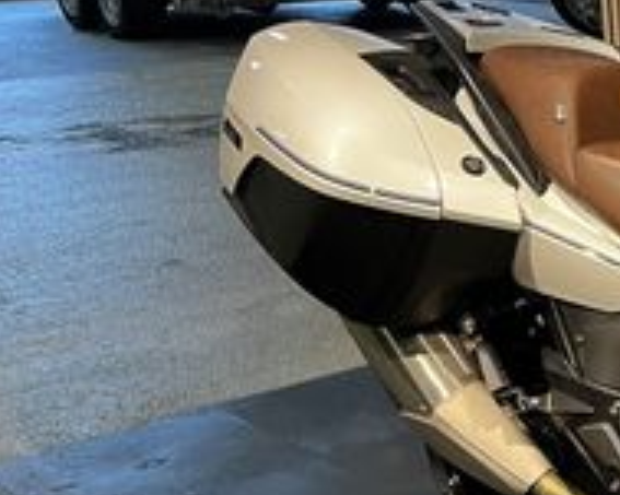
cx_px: 987
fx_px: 1577
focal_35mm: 86
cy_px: 338
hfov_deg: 18.9
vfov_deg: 17.8
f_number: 1.6
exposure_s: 1/50
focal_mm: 5.1
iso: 125
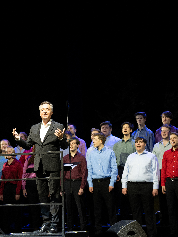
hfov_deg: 12.0
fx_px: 843
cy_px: 118
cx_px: 35
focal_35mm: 123
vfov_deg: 16.0
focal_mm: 85
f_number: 3.2
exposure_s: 1/250
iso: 1000
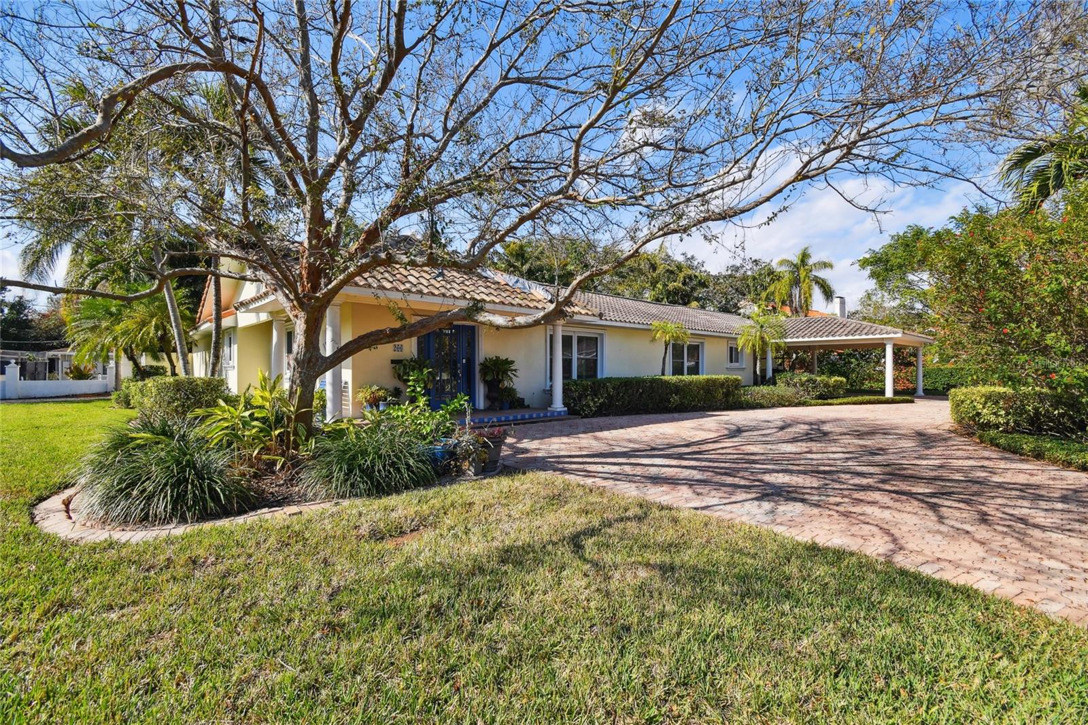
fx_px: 453
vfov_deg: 77.3
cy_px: 362
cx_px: 544
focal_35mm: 15
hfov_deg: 100.4
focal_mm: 10
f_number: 7.1
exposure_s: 1/500
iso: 100
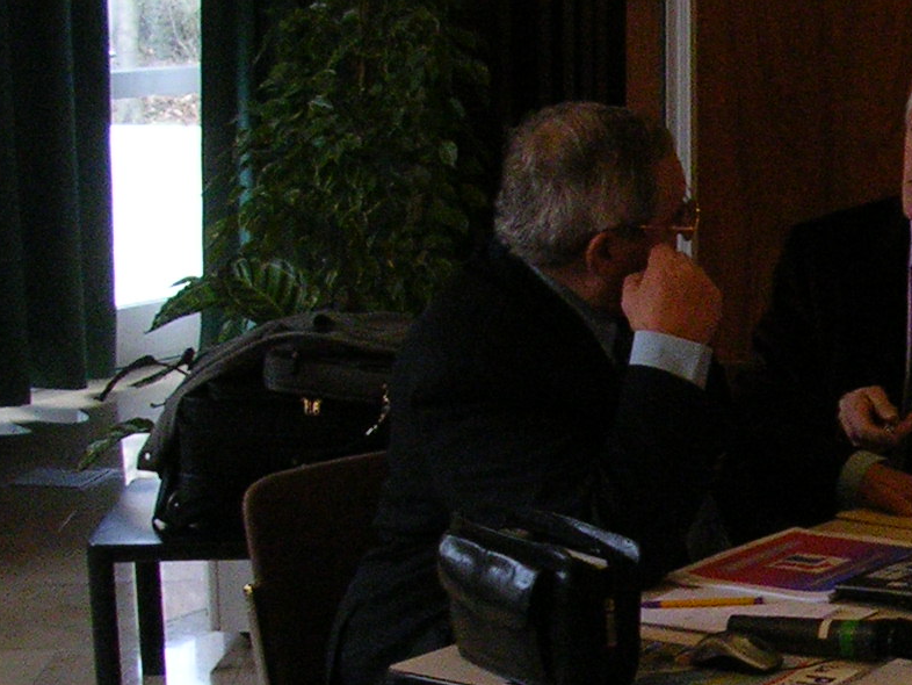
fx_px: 2609
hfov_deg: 18.8
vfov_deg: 14.8
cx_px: 1092
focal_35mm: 99
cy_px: 612
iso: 200
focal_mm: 5.8
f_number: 2.8
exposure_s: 1/90
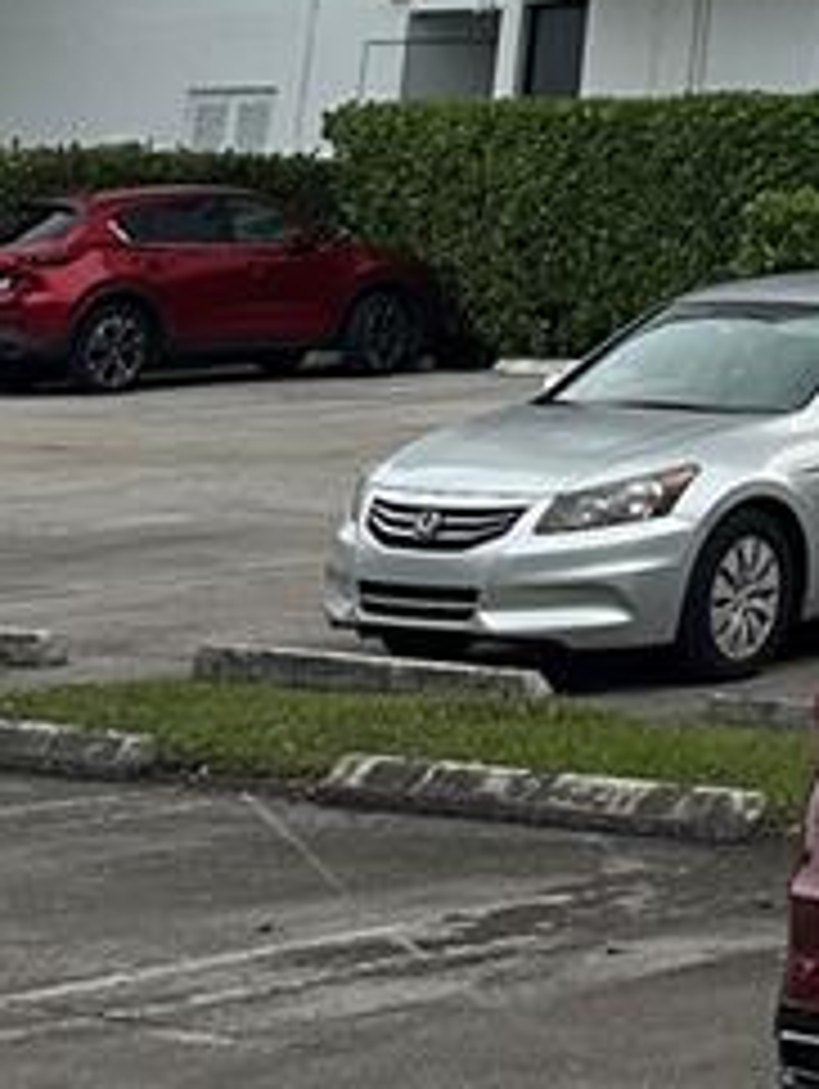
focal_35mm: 119
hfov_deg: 11.5
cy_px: -1539
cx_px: 1516
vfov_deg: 12.7
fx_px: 3747
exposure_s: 1/5525
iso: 80
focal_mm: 6.86
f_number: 1.78
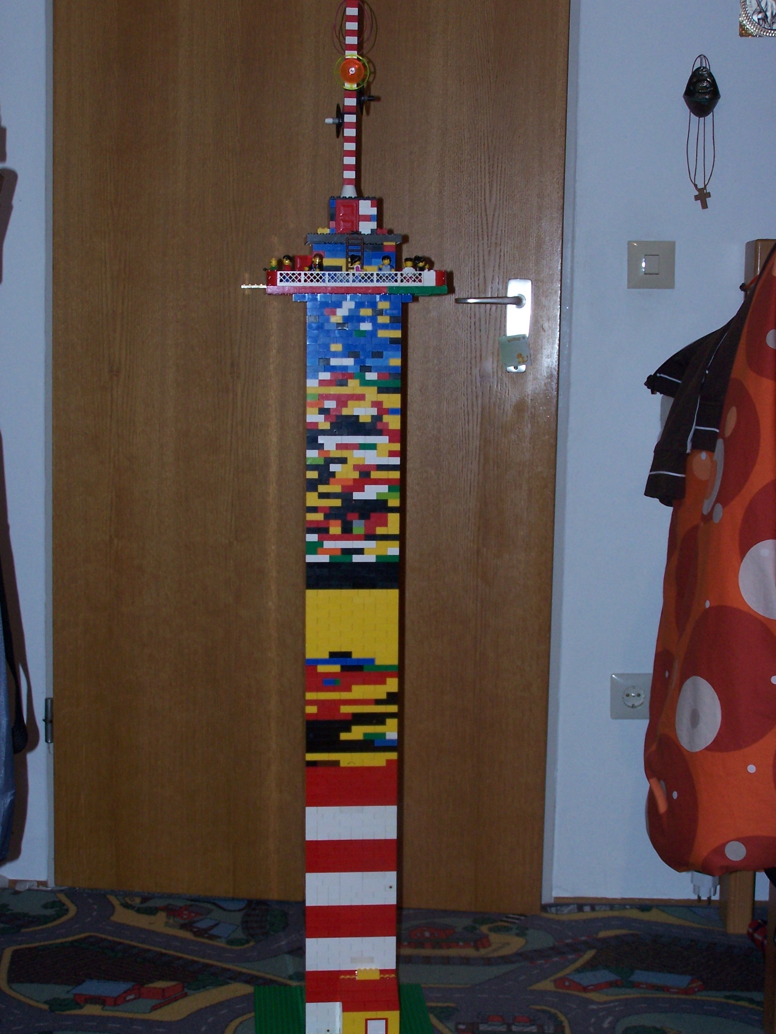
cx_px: 388
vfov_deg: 30.3
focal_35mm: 64
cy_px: 517
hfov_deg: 22.9
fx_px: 1913
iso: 140
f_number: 3.2
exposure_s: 1/80
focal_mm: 10.7
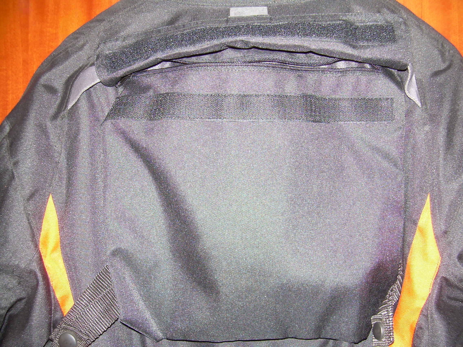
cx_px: 232
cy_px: 174
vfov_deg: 37.7
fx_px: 508
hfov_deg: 49.0
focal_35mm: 38
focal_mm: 6.3
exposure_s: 1/60
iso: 71
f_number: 2.8
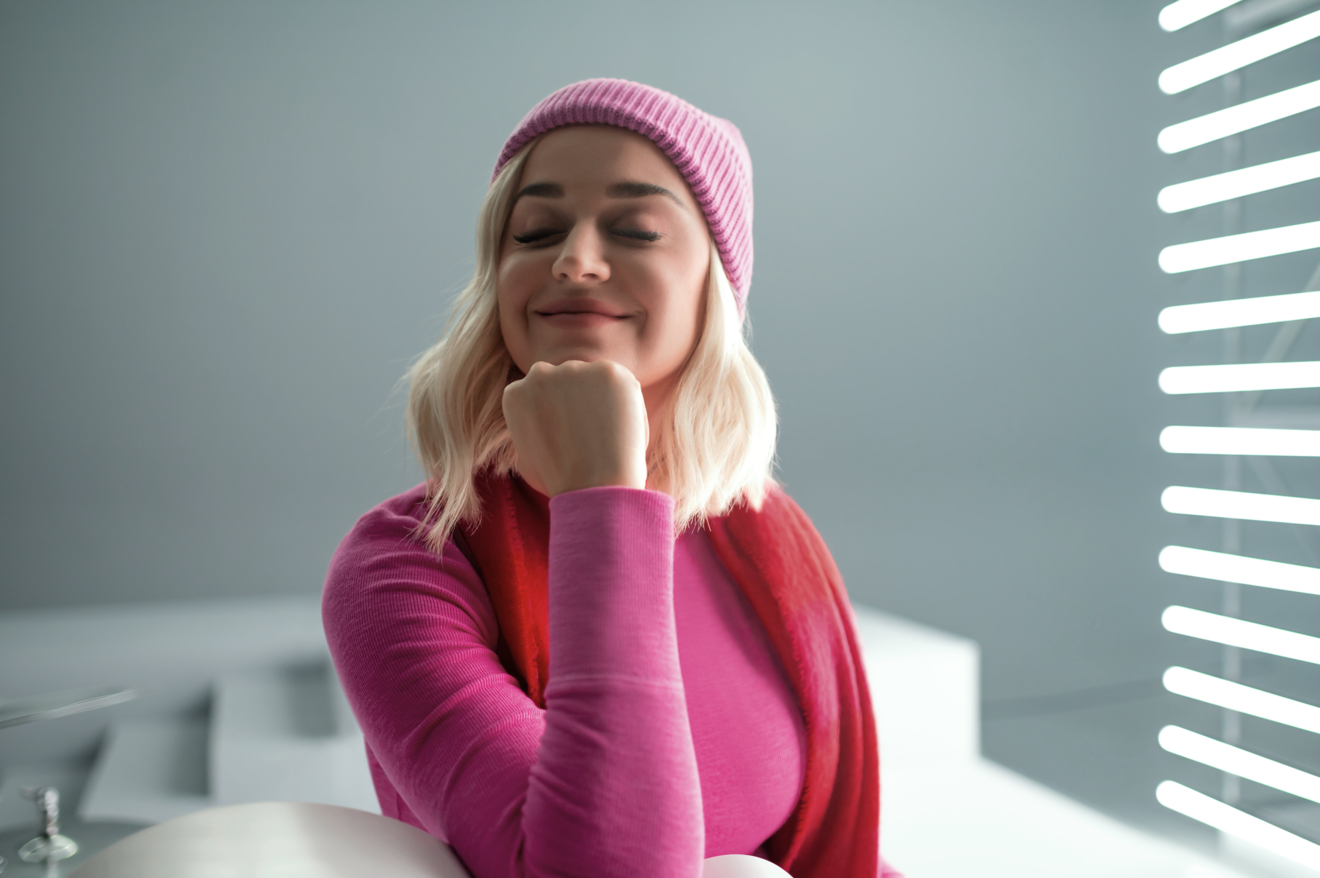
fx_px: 1282
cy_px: 439
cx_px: 660
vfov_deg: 37.8
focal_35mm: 35
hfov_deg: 54.5
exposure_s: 1/160
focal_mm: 35
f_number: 1.8
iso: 800
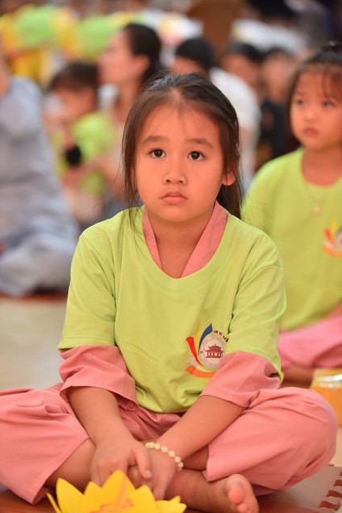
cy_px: 263
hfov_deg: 13.0
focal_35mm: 105
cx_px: 168
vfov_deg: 19.5
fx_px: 1495
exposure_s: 1/60
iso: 640
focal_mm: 102
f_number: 2.8
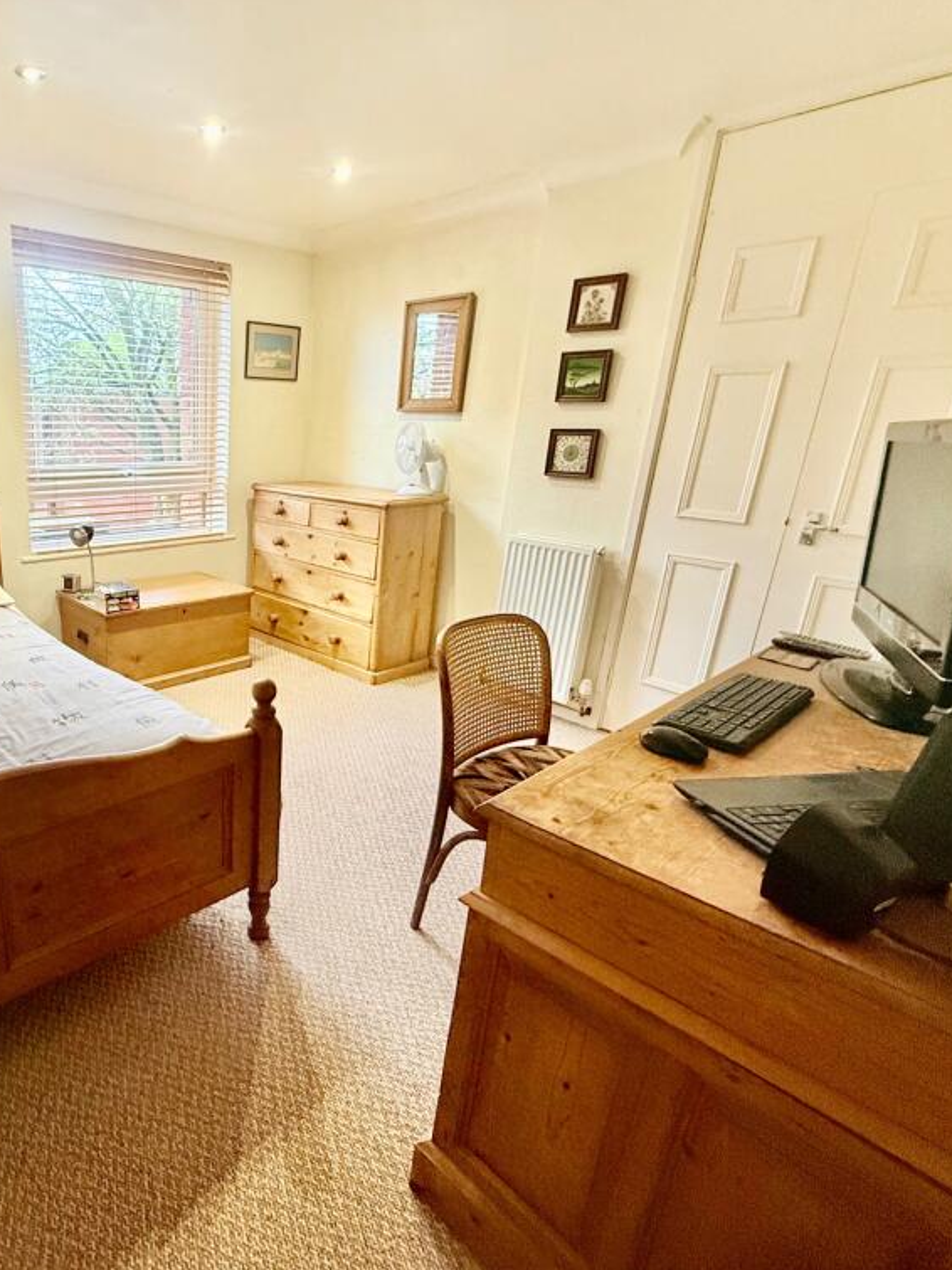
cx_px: 217
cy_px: 638
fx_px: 697
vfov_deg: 84.7
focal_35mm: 19
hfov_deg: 63.8
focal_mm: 2.22
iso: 320
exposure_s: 1/99
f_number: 2.2
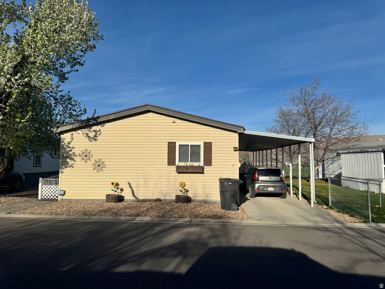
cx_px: 192
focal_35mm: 24
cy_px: 144
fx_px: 267
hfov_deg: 71.6
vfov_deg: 56.8
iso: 80
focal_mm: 6.76
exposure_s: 1/9009
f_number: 1.78
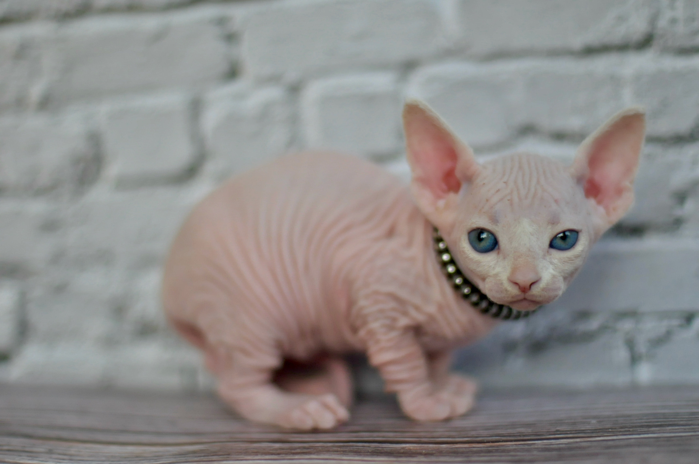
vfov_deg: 18.1
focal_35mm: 75
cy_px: 232
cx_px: 350
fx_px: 1454
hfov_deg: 27.0
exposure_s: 1/4000
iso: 800
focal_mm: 50
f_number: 1.4
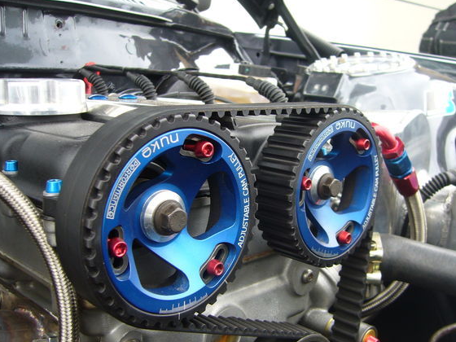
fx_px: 527
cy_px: 180
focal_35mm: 40
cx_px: 245
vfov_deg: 36.0
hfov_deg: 46.8
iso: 80
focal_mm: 5.8
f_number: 2.8
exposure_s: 1/60
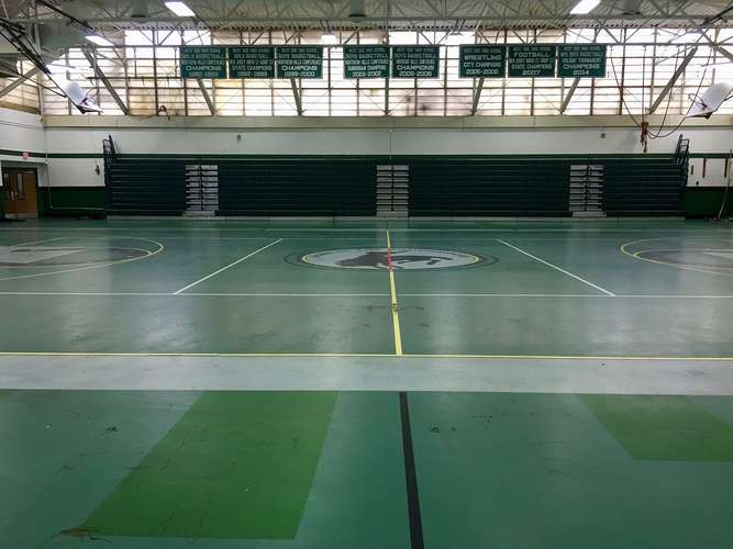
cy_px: 274
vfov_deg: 48.2
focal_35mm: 29
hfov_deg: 61.7
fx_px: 614
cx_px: 366
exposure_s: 1/30
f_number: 2.2
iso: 32
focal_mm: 4.15
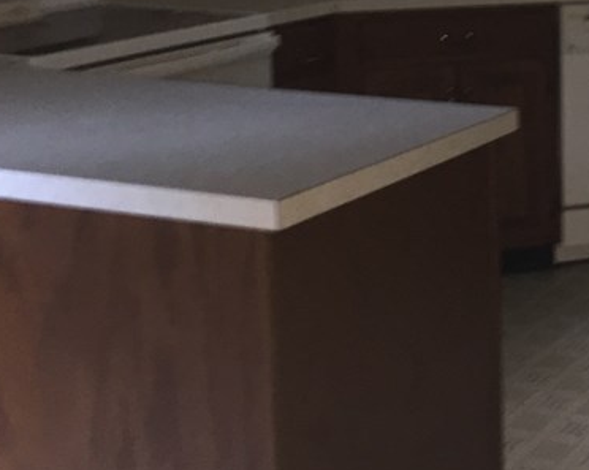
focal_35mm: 78
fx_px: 1359
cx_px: 739
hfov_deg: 22.2
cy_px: 11
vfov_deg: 19.1
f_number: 2.2
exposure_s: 1/17
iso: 125
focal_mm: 4.15
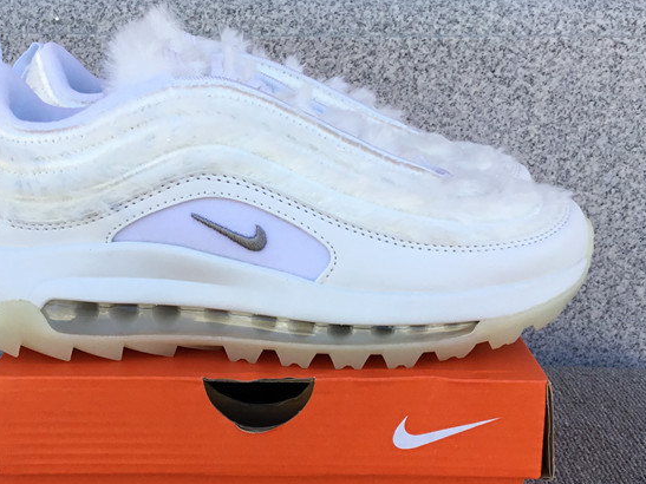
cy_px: 308
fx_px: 952
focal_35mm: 51
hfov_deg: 37.4
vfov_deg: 28.4
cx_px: 262
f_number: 2.4
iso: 25
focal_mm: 3.3
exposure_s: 1/232
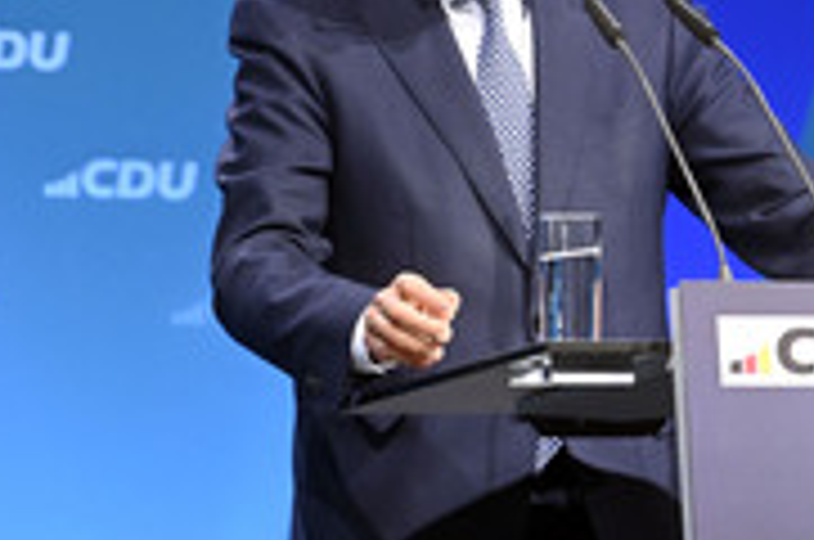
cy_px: 279
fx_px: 13520
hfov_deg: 3.4
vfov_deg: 2.3
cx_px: 987
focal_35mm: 599
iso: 8000
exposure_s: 1/500
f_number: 5.6
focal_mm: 240
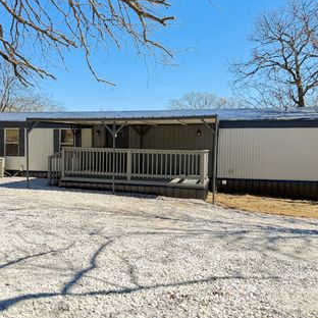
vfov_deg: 48.4
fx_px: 353
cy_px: 166
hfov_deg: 47.7
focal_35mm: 34
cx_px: 108
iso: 100
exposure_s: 1/1046
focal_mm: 6.76
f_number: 1.78
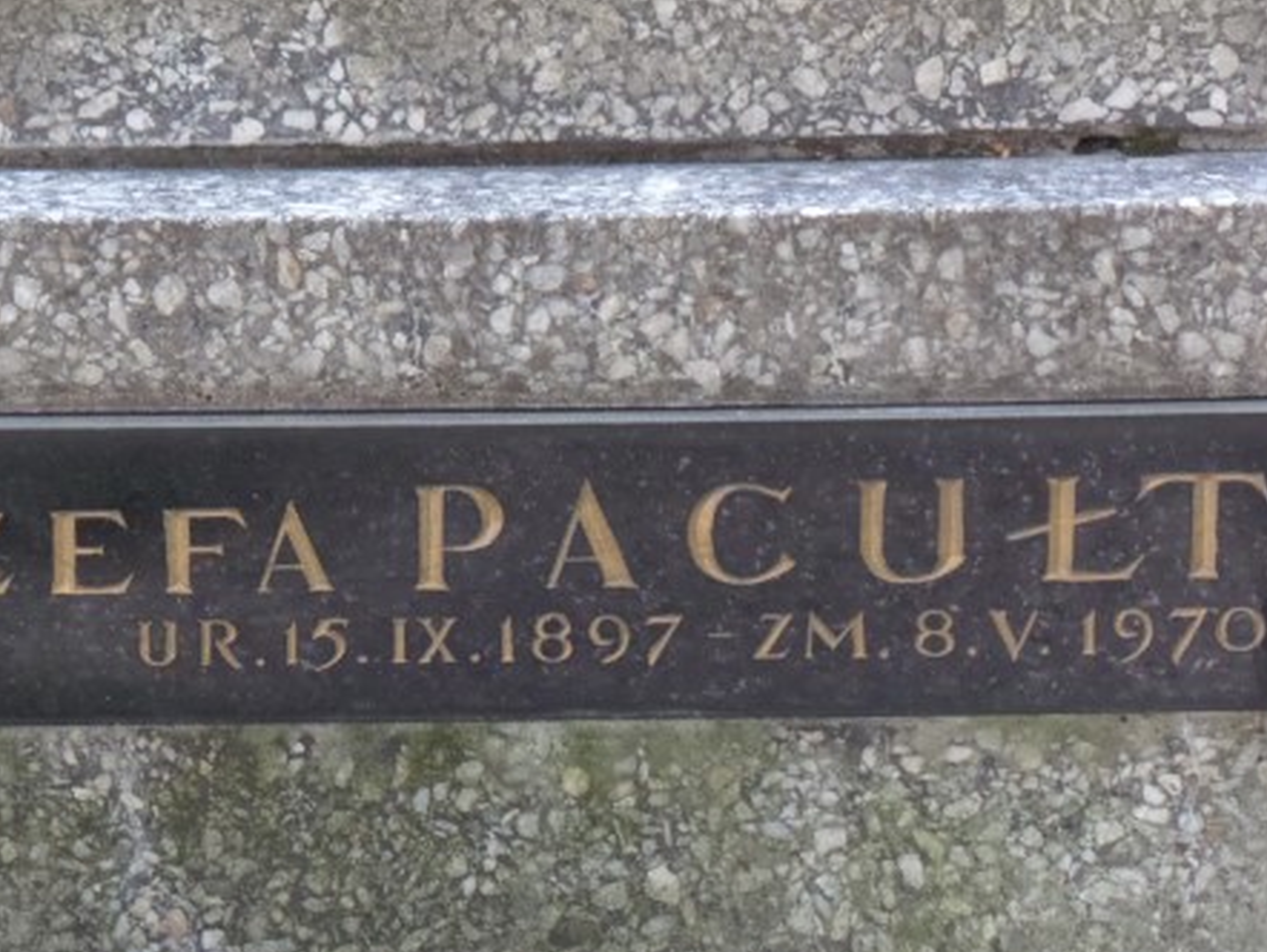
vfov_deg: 7.3
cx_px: 381
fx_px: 7471
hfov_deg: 9.7
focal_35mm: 204
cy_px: 582
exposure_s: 1/30
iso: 800
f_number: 4.2
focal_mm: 25.2
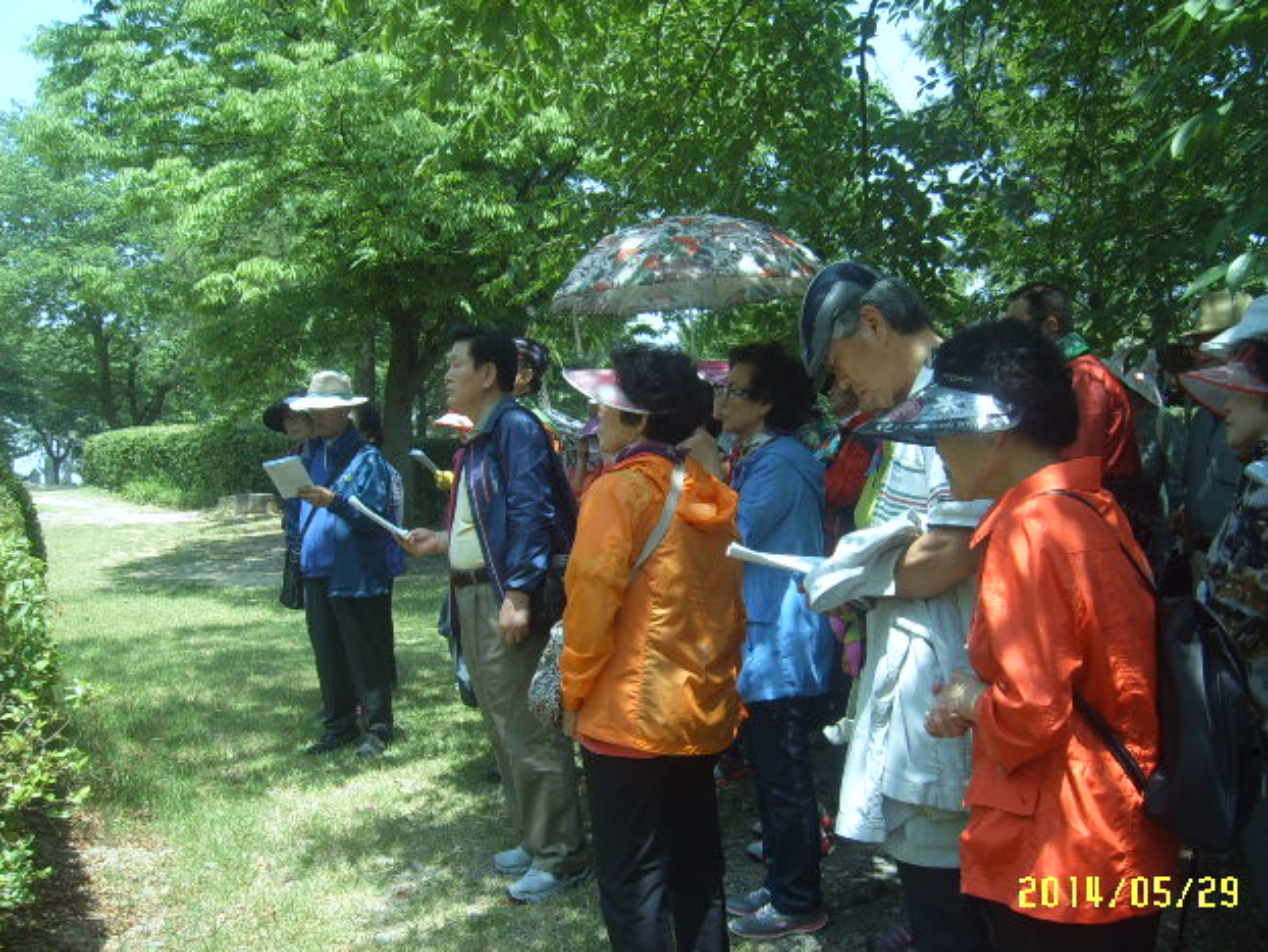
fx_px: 1319
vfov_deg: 39.7
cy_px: 469
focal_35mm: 36
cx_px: 646
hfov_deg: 51.3
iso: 50
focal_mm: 5.8
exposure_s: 1/90
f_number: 5.8
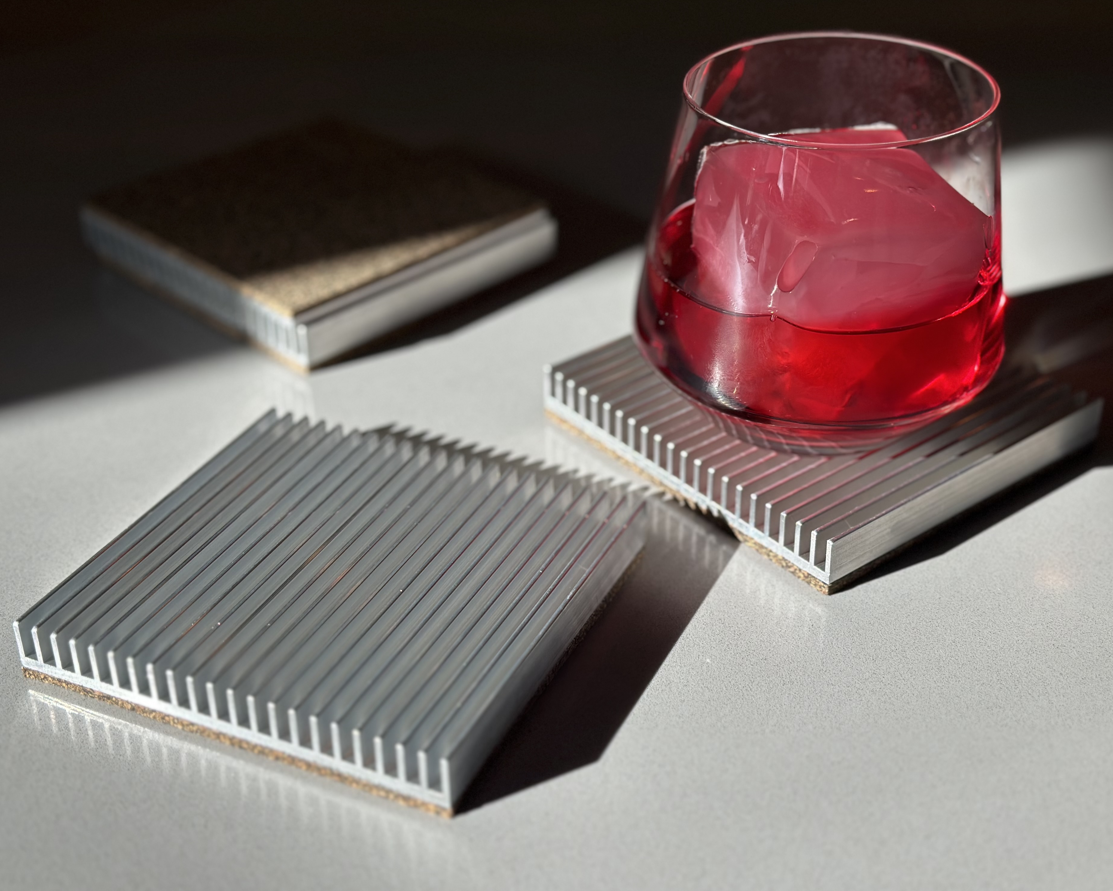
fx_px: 1680
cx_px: 563
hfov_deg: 36.7
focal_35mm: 51
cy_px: 438
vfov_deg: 29.7
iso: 80
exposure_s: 1/1565
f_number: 1.78
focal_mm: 6.86
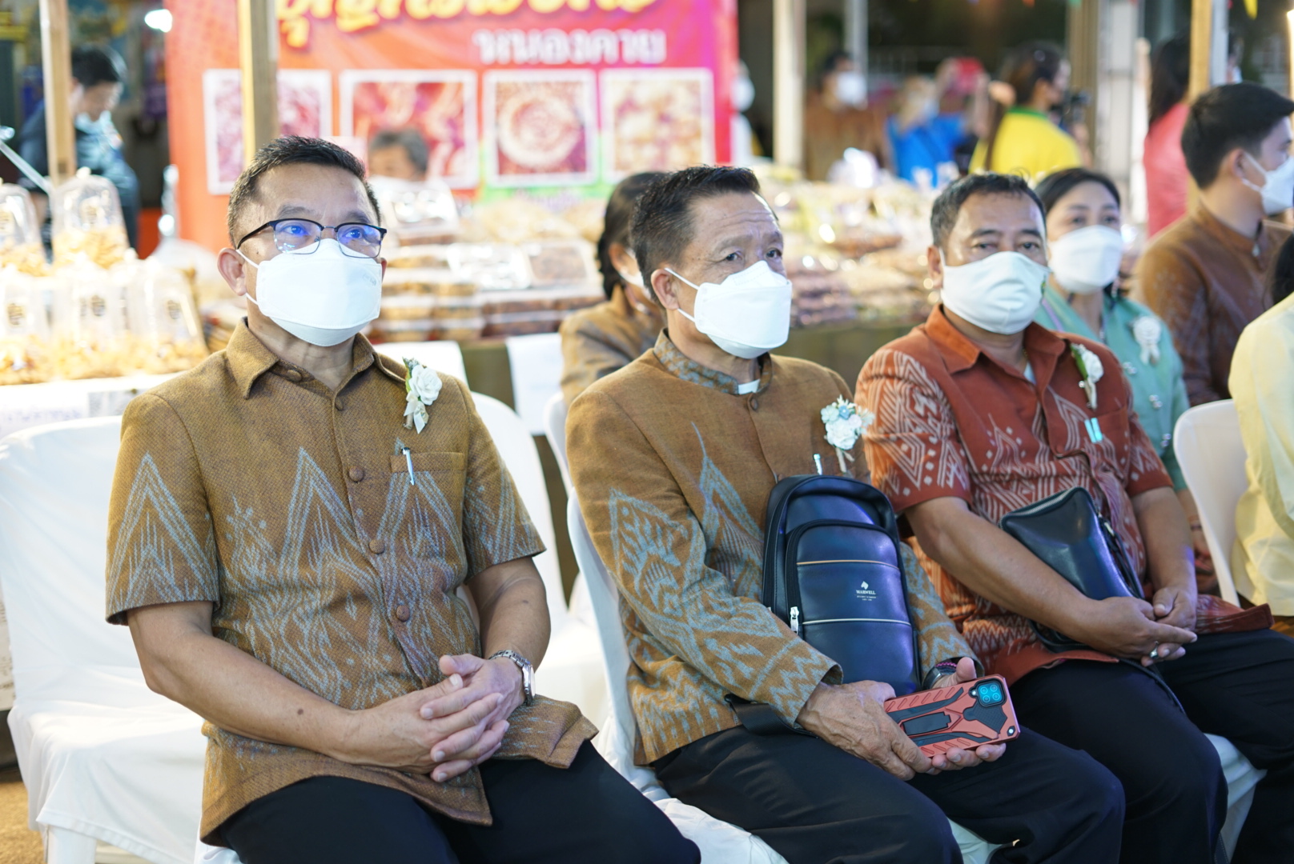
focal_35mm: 50
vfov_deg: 27.0
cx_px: 647
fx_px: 1798
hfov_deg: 39.6
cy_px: 432
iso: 400
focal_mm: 50
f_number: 2
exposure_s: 1/40
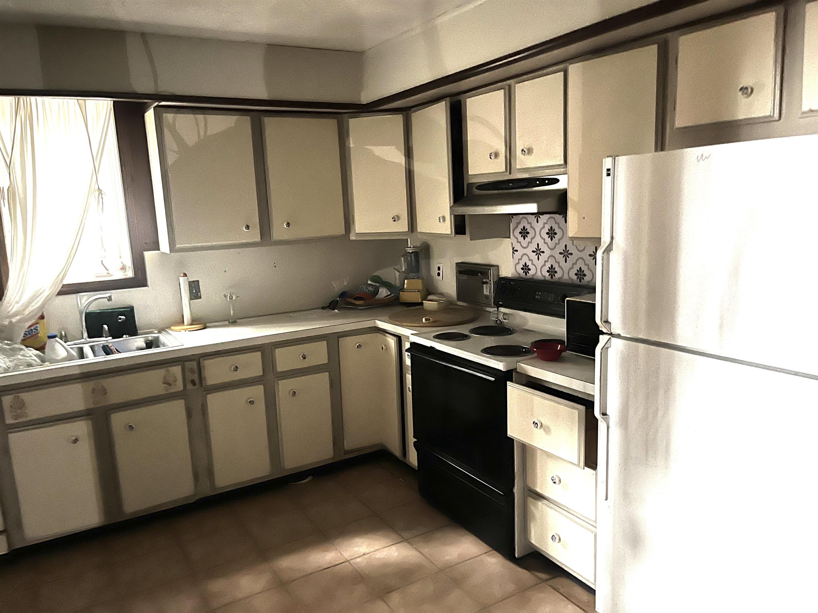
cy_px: 306
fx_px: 614
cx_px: 409
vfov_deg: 53.1
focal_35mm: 26
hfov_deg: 67.3
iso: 640
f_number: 1.6
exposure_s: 1/17
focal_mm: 5.1
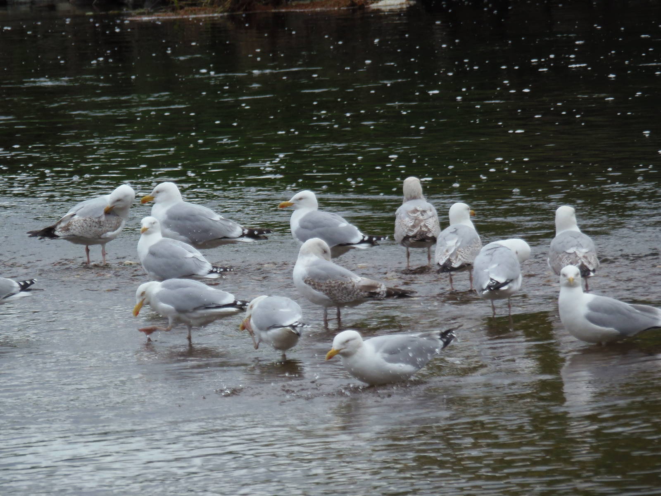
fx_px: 8536
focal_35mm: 447
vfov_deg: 3.3
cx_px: 330
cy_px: 248
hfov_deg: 4.4
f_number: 5
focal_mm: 82.8
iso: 64
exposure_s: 1/320
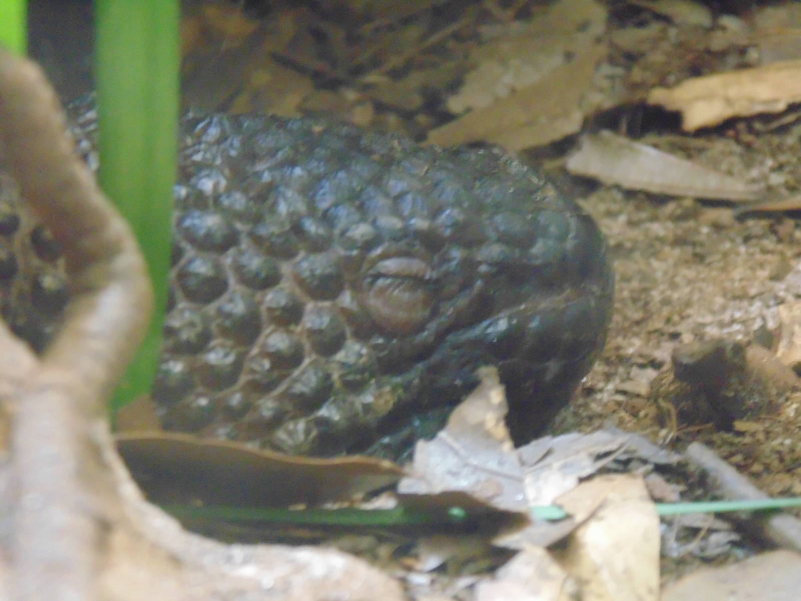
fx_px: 5461
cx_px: 400
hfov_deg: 8.4
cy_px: 300
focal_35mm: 236
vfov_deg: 6.3
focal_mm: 42.3
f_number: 5.6
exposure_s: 1/8
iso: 800
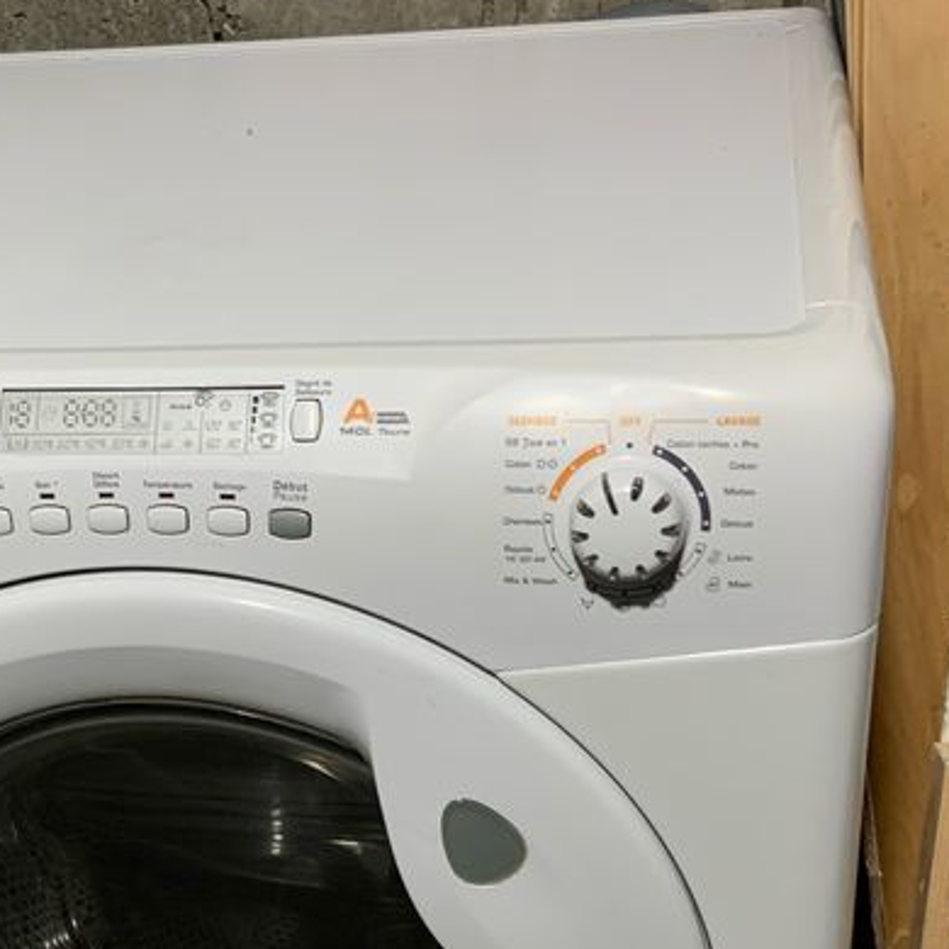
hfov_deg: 28.7
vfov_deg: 28.8
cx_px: 258
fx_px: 1830
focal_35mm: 59
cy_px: 674
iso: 125
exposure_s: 1/60
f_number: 1.8
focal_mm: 4.25
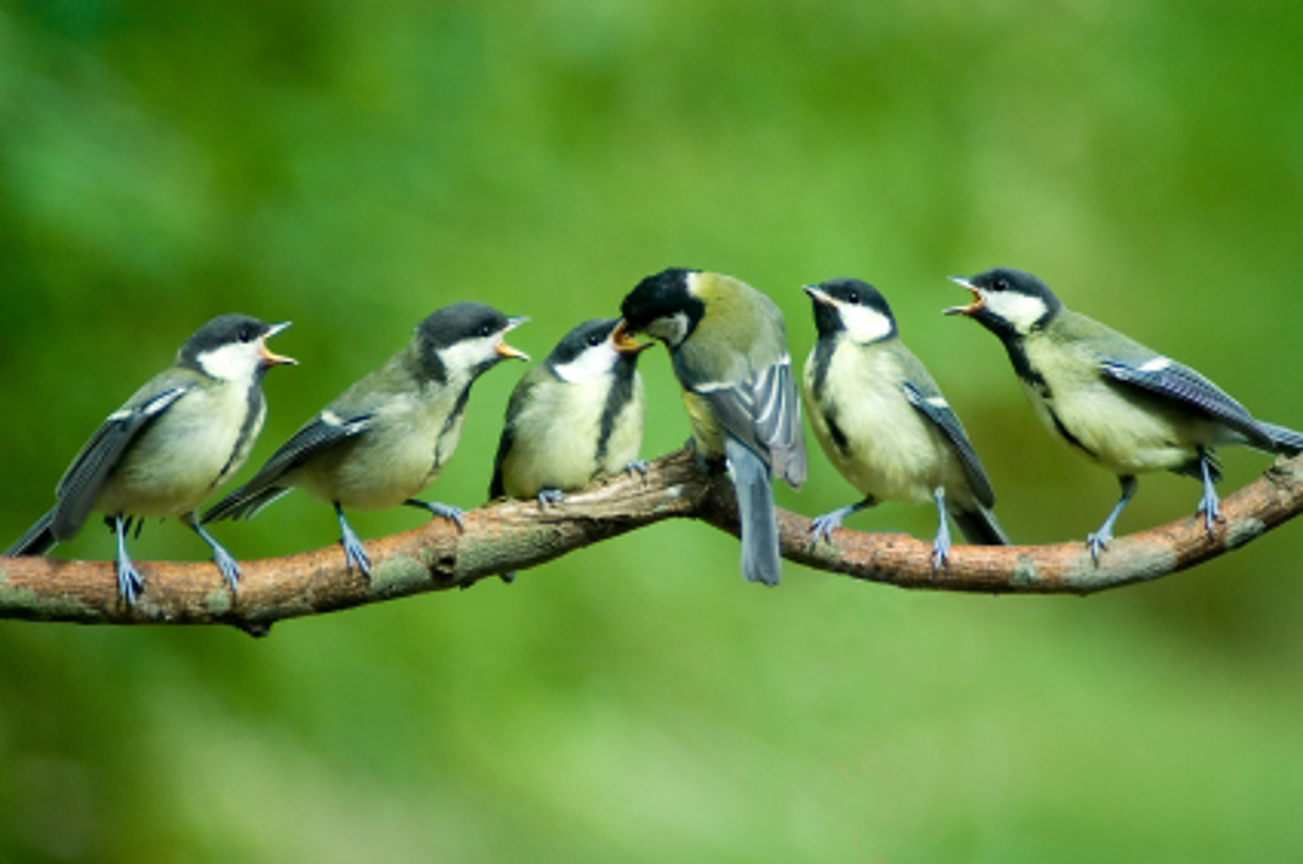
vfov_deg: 2.3
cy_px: 432
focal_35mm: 600
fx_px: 21684
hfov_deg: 3.4
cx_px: 652
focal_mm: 400
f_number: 6
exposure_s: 1/500
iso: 400
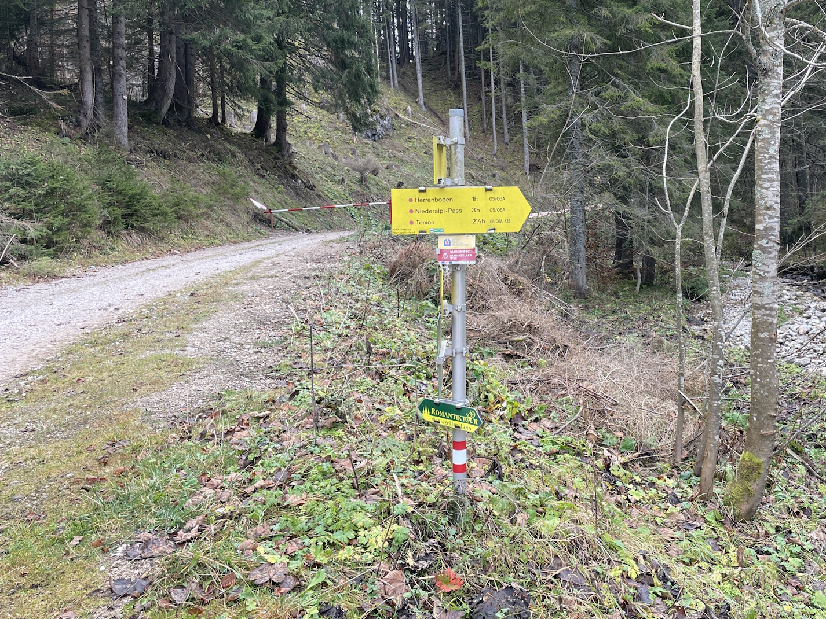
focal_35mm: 35
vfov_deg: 40.3
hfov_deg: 51.9
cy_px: 222
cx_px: 532
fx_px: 835
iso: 32
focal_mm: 4.2
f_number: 1.6
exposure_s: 1/202
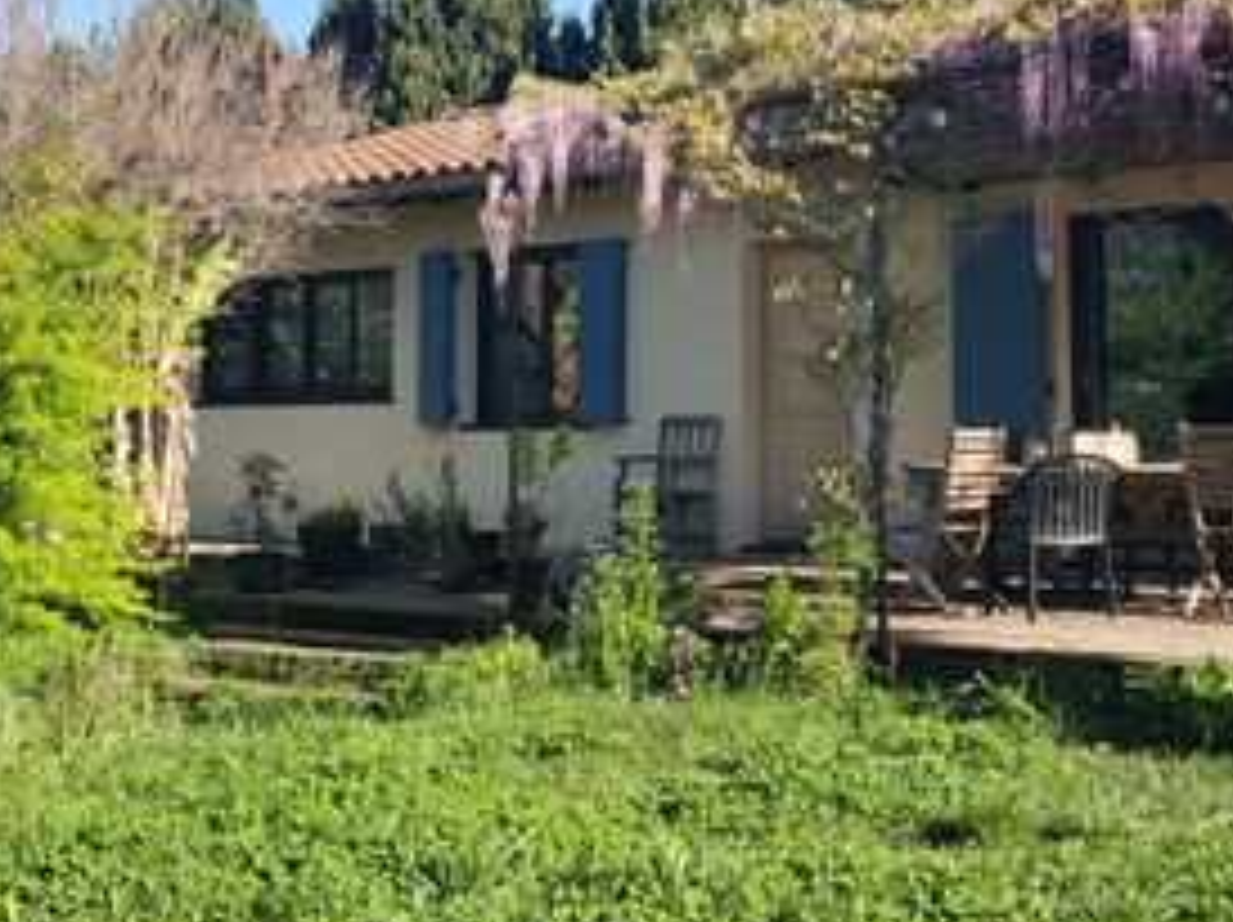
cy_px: 346
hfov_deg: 33.5
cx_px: 819
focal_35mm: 57
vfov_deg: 25.5
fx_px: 2029
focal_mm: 4.3
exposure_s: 1/710
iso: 50
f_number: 2.4
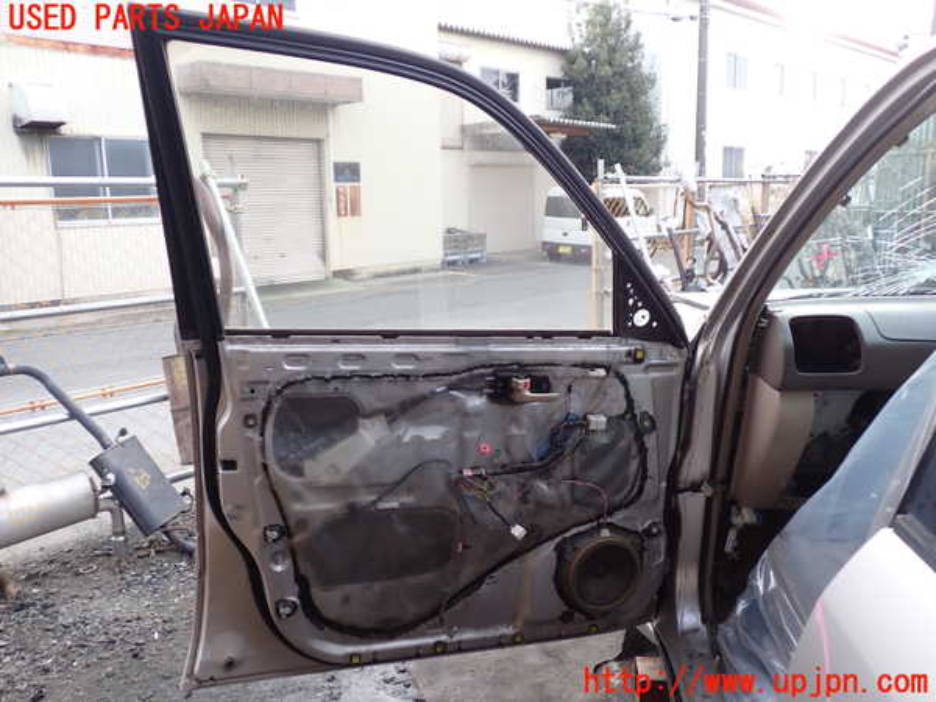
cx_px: 468
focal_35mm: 30
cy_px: 351
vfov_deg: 46.8
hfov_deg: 60.0
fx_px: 811
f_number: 2.3
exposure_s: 1/60
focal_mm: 5.4
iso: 125
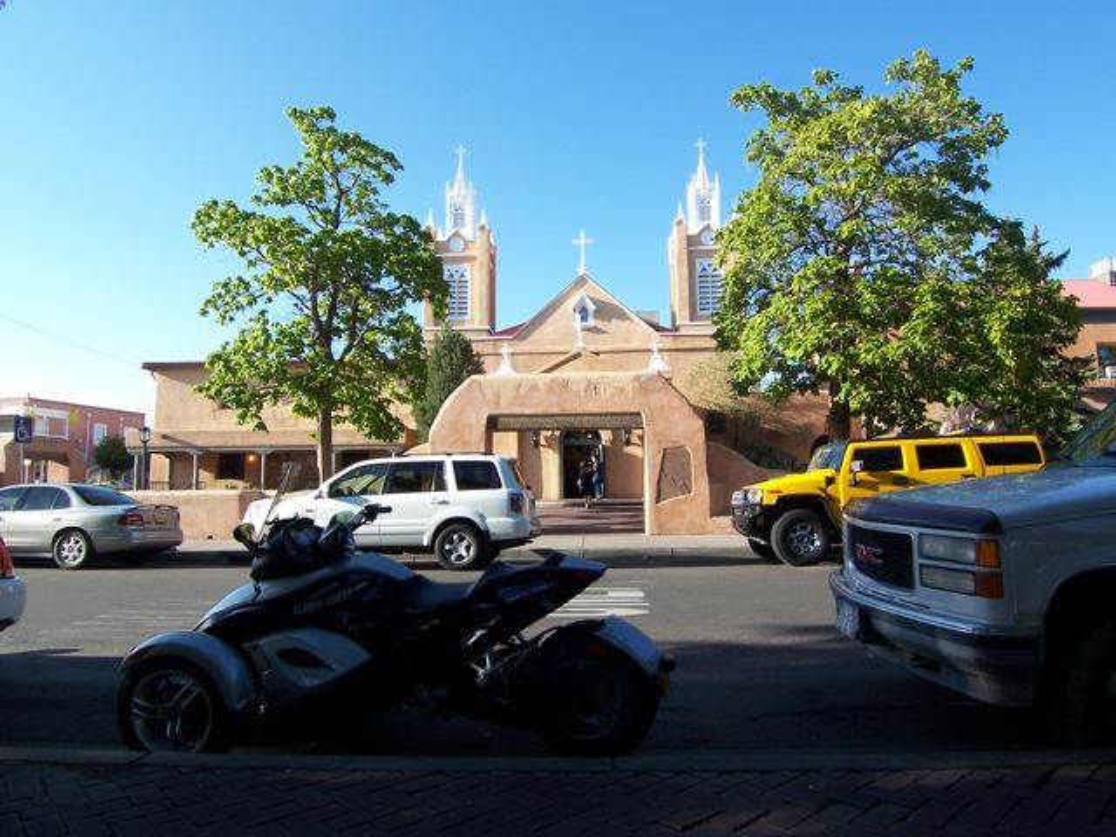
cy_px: 418
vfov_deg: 58.9
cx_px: 558
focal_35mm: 23
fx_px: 742
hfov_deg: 73.9
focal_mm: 3.8
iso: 64
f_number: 5.6
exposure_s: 1/125
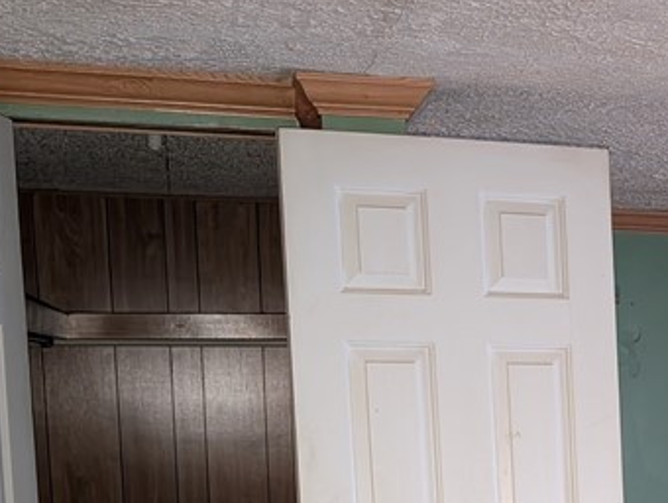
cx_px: 661
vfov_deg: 19.1
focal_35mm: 72
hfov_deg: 25.7
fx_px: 1391
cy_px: 639
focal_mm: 6.9
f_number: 1.68
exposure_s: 1/16.9
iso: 2271
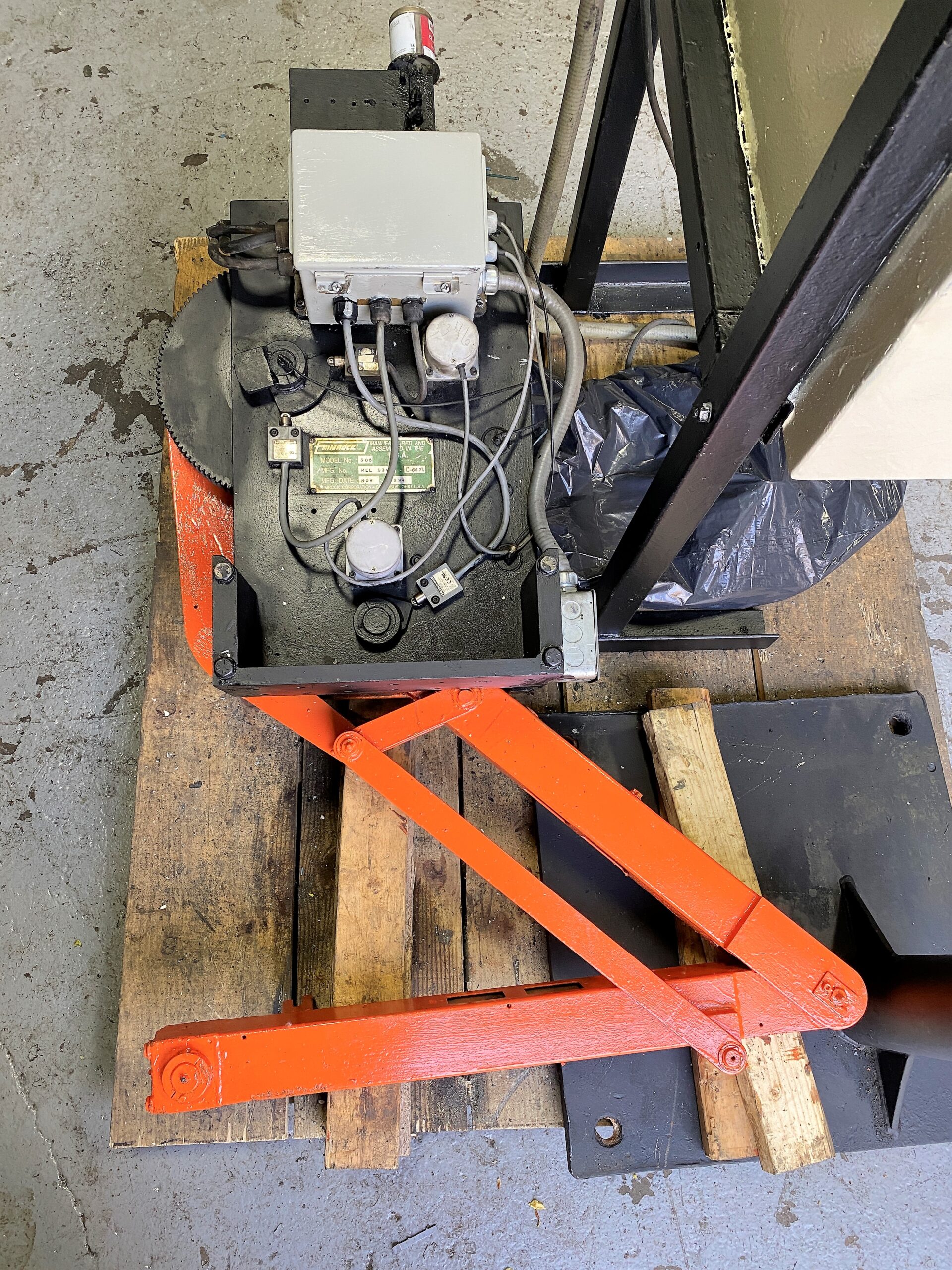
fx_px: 953
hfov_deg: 53.1
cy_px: 635
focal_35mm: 26
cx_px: 476
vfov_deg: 67.3
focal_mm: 4.25
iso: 125
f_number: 1.8
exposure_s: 1/60
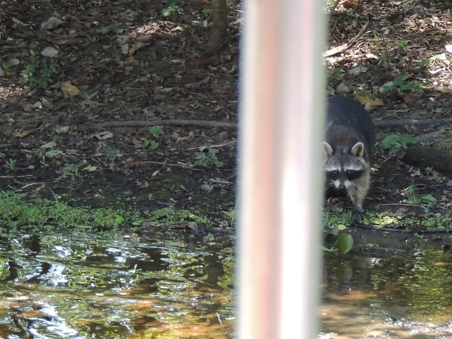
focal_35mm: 311
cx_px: 367
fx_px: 4061
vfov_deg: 4.8
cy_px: 66
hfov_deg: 6.4
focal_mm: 30.3
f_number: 4.5
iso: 720
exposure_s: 1/250
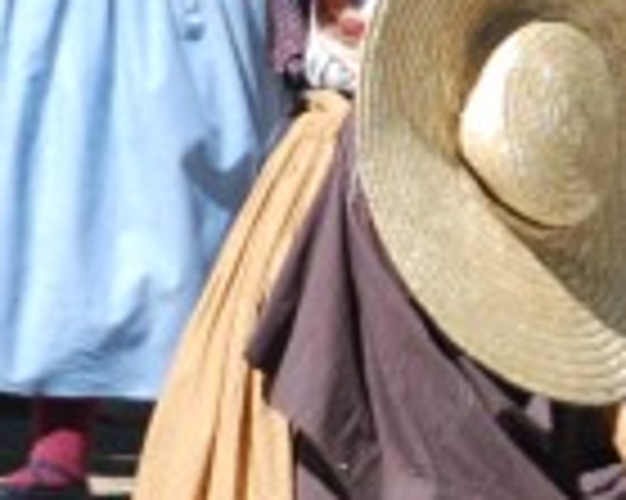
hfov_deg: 2.7
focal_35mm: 725
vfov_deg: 2.1
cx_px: -750
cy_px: -225
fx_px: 13423
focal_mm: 80
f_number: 5.6
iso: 180
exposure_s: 1/500
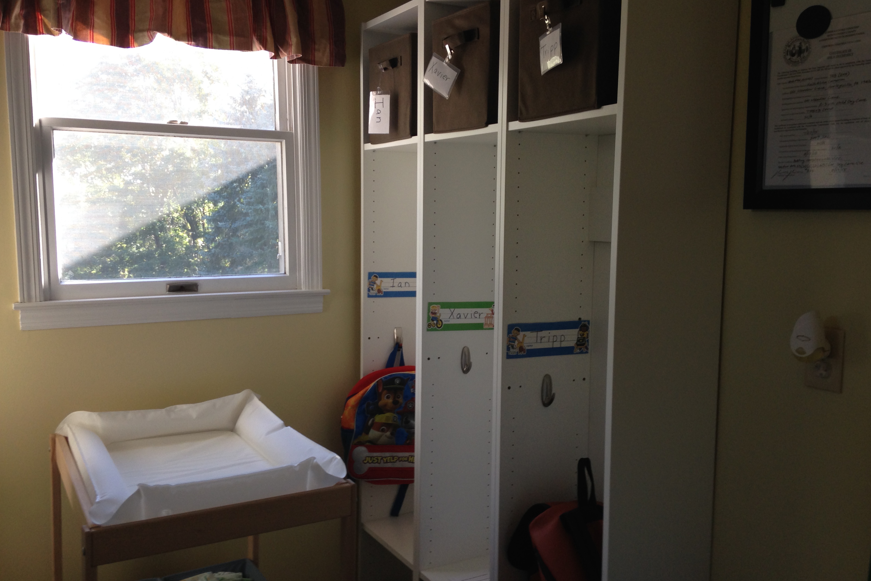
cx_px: 443
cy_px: 294
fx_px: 847
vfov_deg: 37.9
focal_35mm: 35
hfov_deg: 54.4
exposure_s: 1/40
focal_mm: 4.12
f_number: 2.4
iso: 50
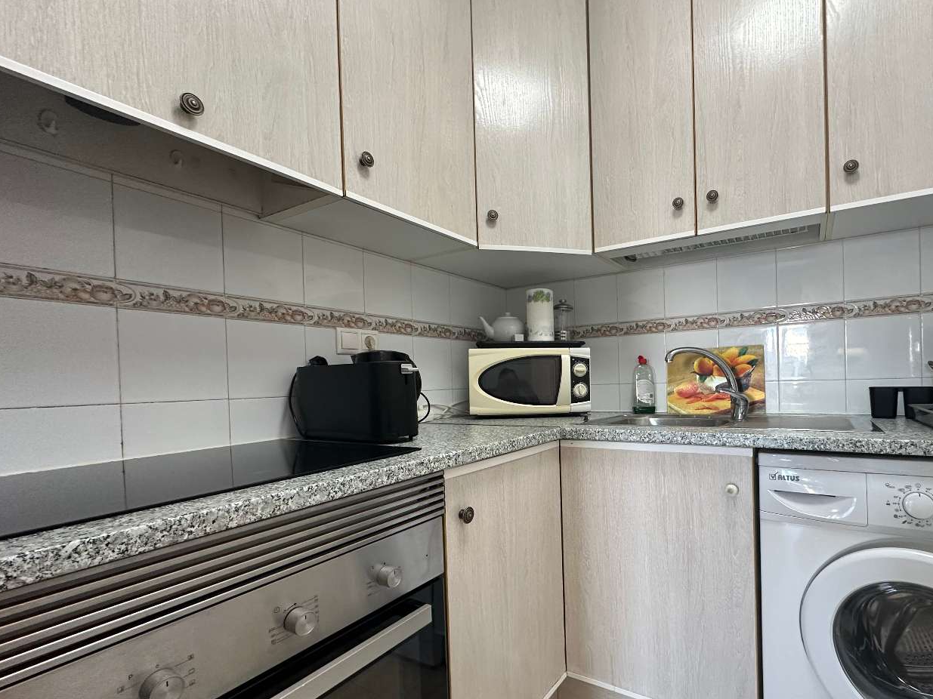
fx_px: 458
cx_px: 560
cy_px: 387
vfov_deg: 74.5
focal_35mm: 17
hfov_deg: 89.9
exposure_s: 1/100
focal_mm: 2.22
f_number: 2.2
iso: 250
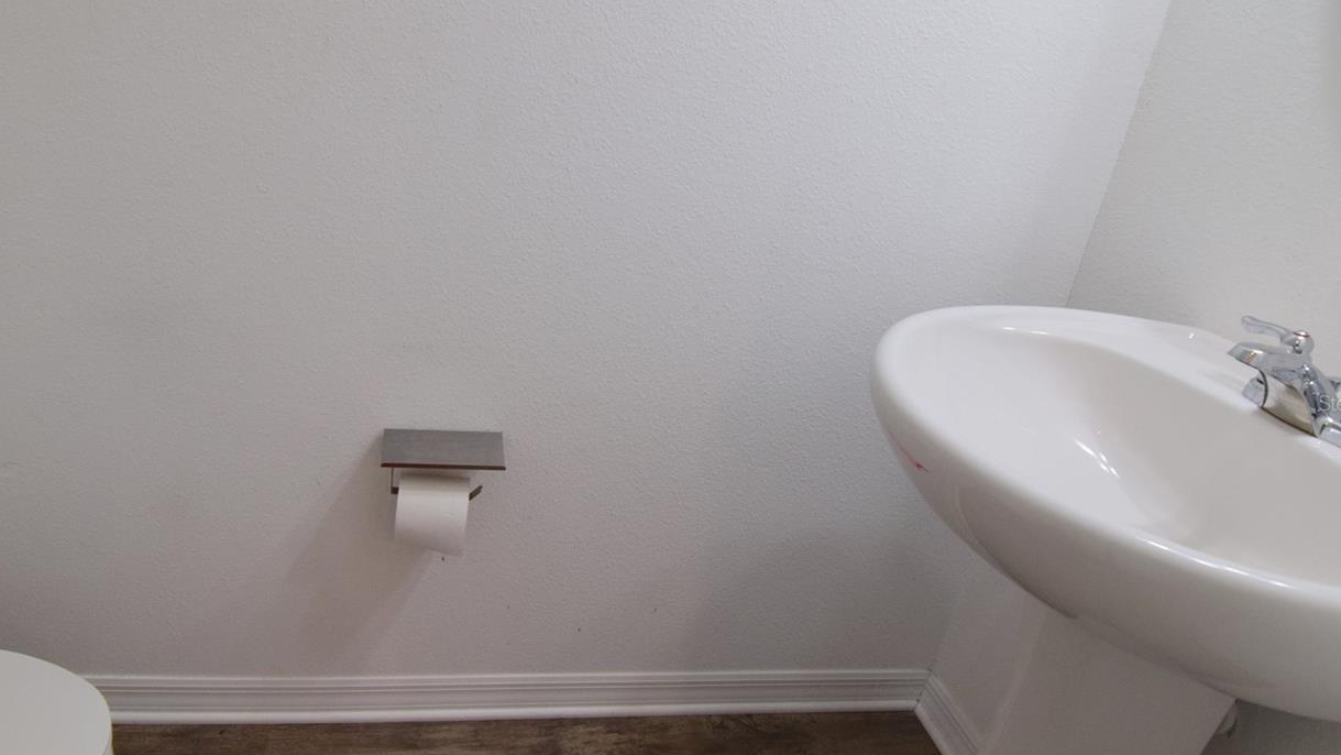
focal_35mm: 23
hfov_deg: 78.5
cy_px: 403
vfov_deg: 50.1
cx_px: 537
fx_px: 807
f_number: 8
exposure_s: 1/60
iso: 1000
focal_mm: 11
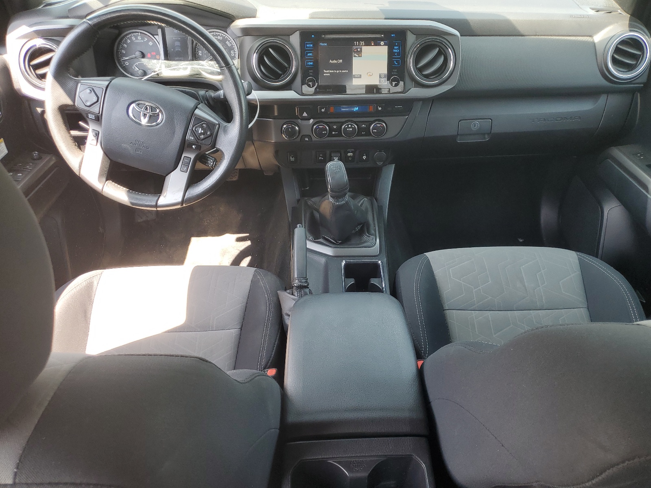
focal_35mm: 26
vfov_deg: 53.1
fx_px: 489
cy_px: 244
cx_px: 326
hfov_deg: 67.3
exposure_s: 1/120
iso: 53
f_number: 1.5
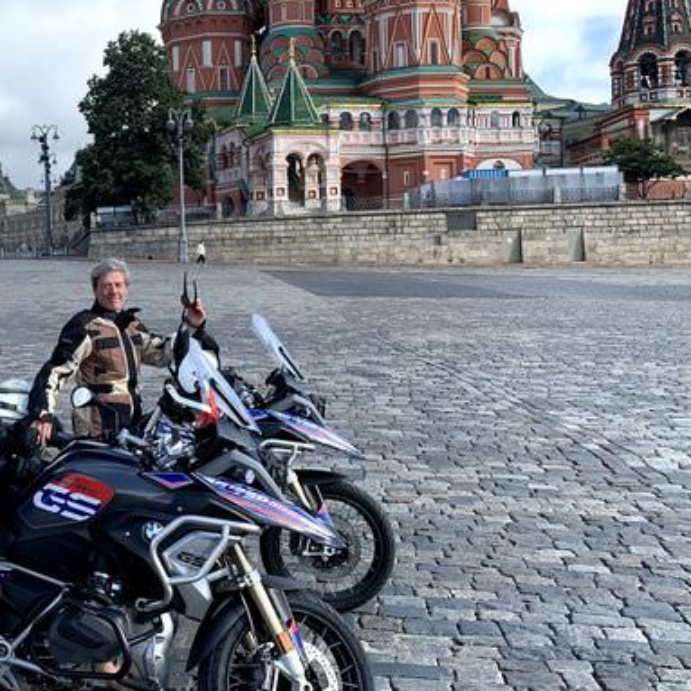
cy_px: 290
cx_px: 72
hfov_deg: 33.5
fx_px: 1084
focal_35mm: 48
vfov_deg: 35.3
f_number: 1.8
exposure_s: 1/605
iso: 25
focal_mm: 4.25
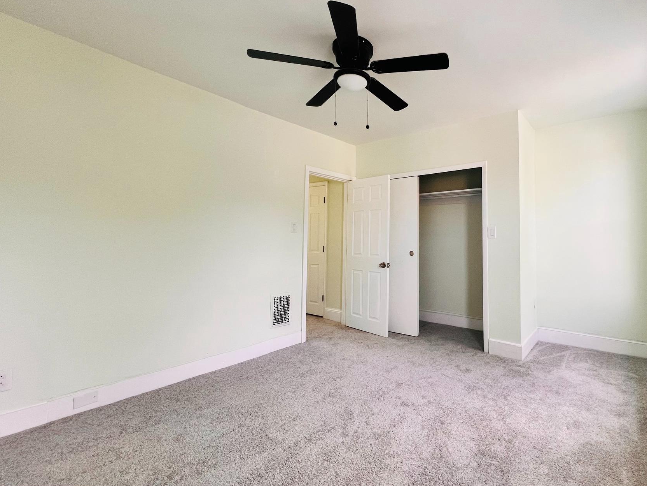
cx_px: 397
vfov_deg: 77.9
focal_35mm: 16
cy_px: 221
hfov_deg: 92.9
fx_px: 299
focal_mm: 1.57
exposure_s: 1/120
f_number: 1.8
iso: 125
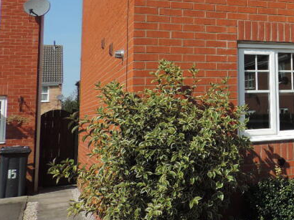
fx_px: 509
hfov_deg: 27.7
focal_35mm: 60
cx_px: 365
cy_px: 43
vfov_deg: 24.0
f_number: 3
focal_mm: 4.3
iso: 80
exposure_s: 1/1250
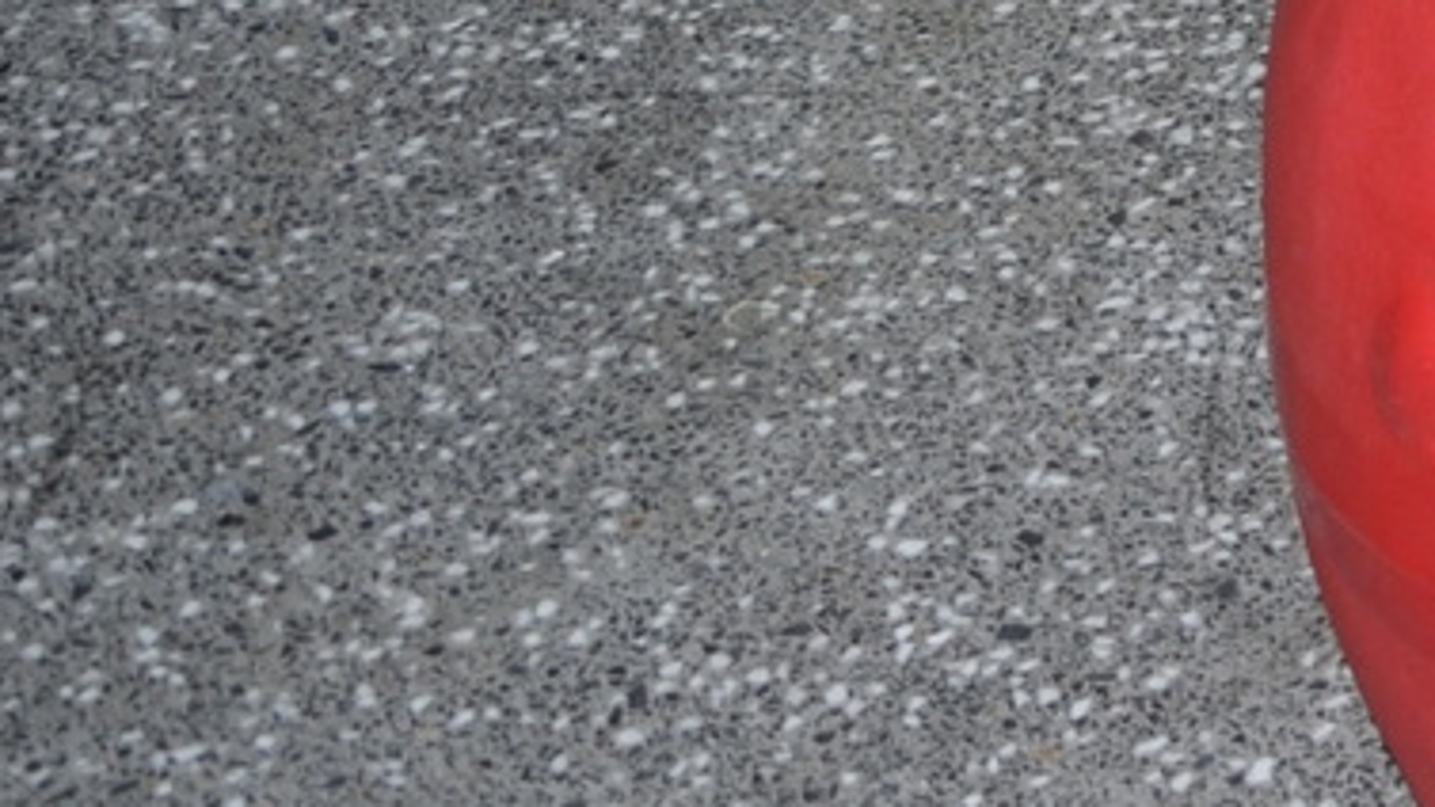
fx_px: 6804
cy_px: -1736
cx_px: 3076
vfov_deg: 6.2
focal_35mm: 179
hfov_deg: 10.8
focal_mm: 21
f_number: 3.8
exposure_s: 1/60
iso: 160
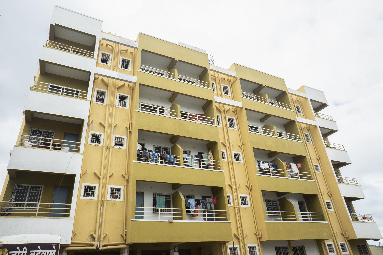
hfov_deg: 73.7
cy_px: 128
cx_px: 192
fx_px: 255
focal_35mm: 24
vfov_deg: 53.1
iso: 100
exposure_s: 1/100
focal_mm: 16
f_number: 8
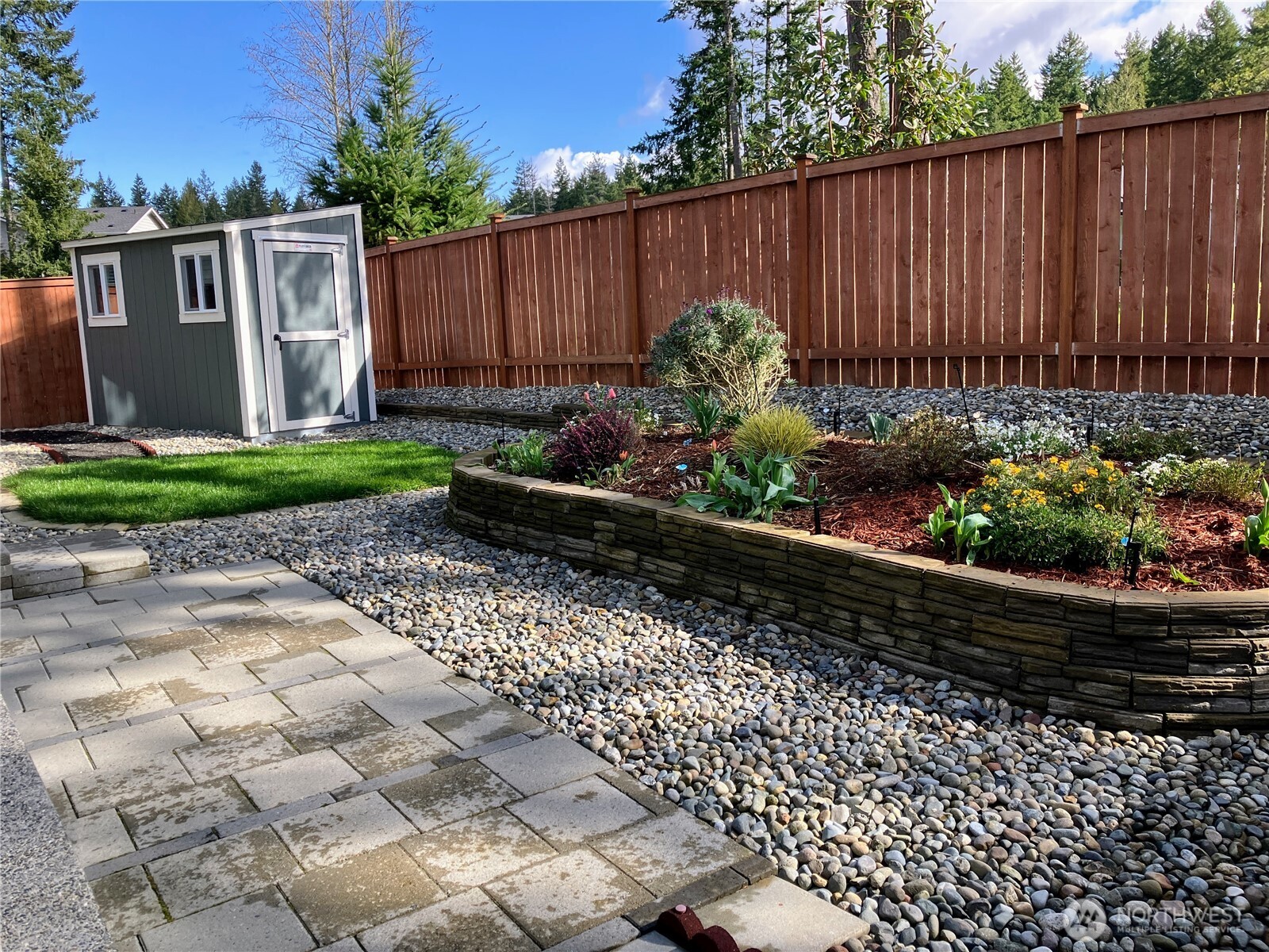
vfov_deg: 49.7
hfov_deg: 63.4
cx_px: 634
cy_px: 476
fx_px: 1026
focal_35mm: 28
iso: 32
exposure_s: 1/442
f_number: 1.8
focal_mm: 3.99
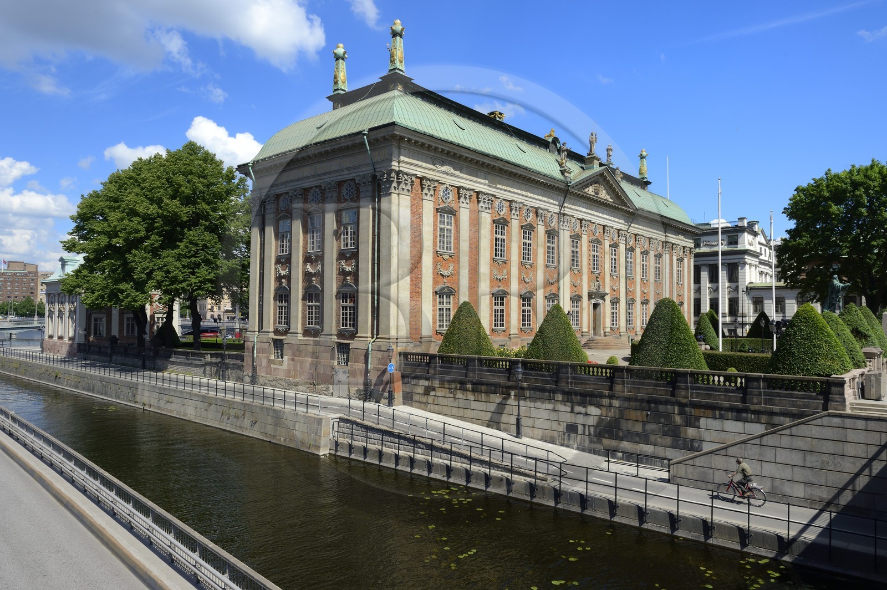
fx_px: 591
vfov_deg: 53.1
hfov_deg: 73.8
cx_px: 444
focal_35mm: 24
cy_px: 295
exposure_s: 1/250
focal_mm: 24
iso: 200
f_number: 11
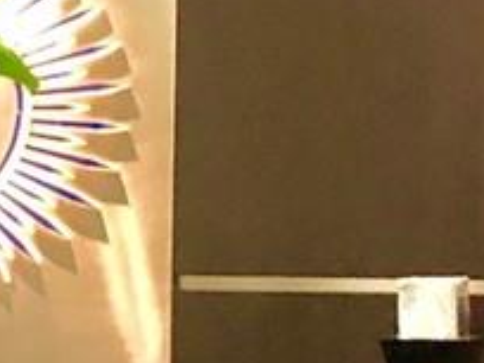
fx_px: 3076
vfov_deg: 6.7
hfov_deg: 8.4
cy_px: 294
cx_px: -612
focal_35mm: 220
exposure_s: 1/9
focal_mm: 4
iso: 100
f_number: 1.8
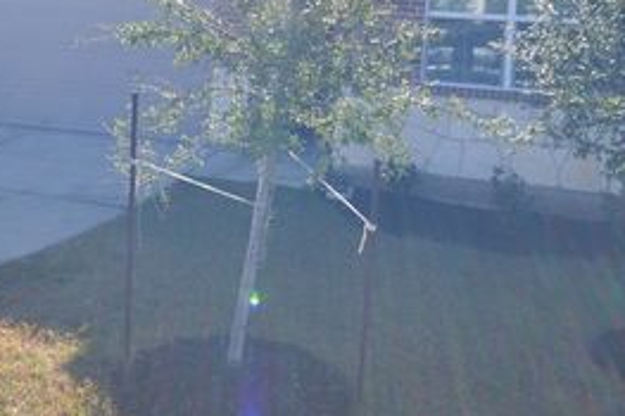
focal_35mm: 40
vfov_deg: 31.7
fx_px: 694
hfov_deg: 48.4
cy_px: 37
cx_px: 273
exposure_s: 1/160
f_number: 6.3
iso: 100
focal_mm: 14
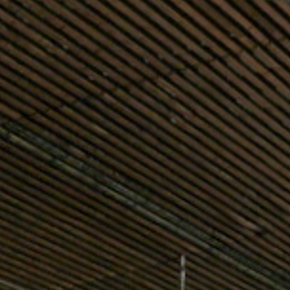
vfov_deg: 5.3
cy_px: 735
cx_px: -183
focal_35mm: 321
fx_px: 3043
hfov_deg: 5.4
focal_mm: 23
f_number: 5
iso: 160
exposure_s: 1/160
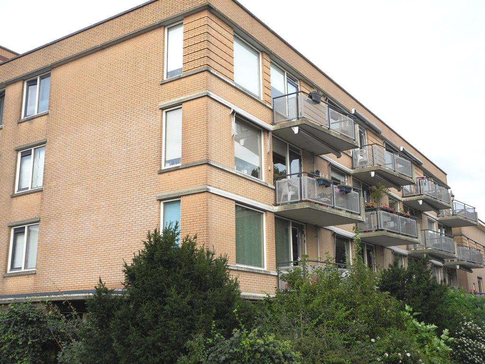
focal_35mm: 41
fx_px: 574
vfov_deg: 35.1
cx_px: 242
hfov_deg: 45.8
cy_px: 182
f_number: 3.2
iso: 100
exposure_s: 1/640
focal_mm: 8.8
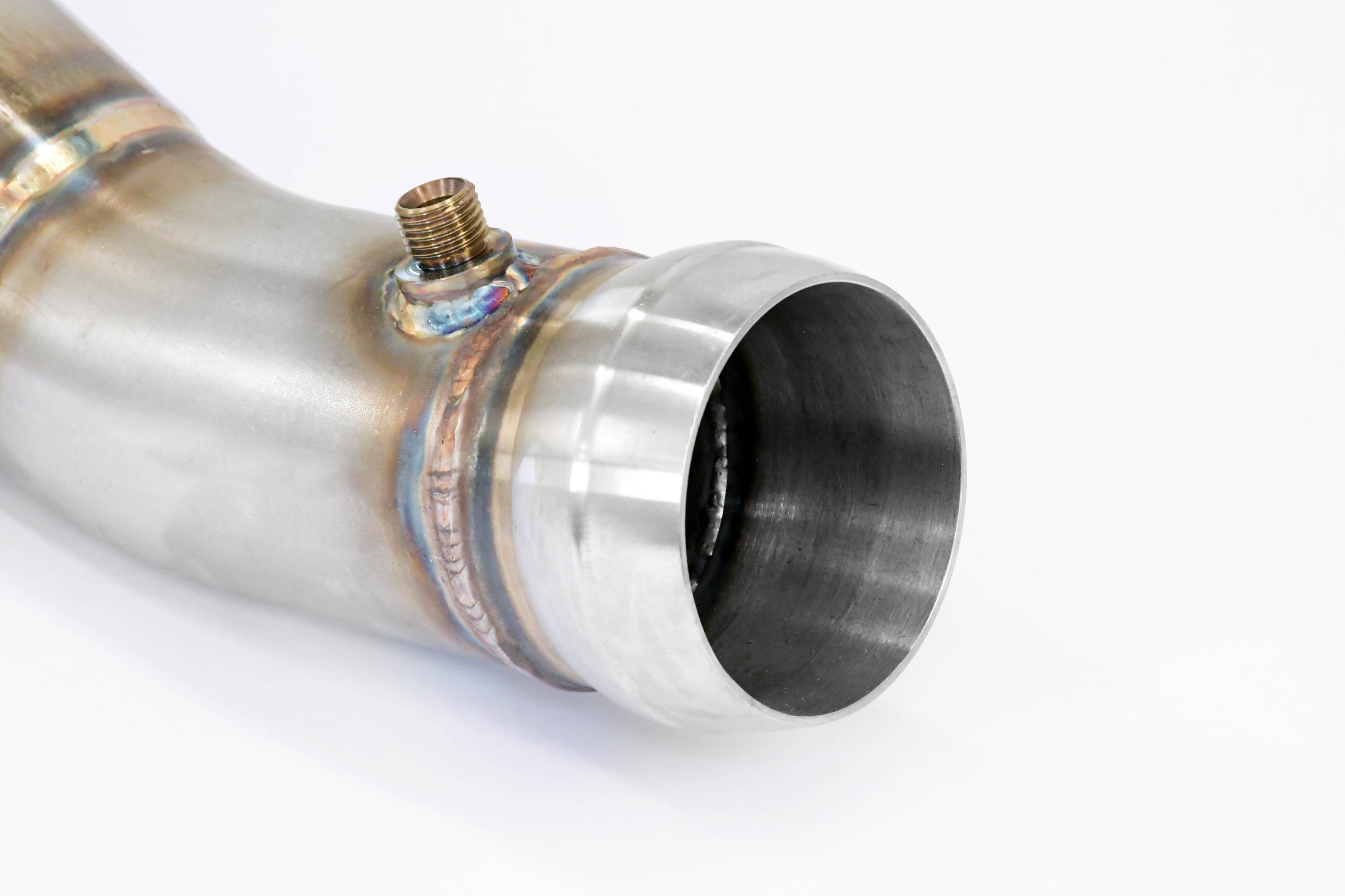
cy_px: 448
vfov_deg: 8.7
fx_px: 5865
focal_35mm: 157
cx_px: 672
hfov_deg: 13.1
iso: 4000
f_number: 13
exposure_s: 1/160
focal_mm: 105
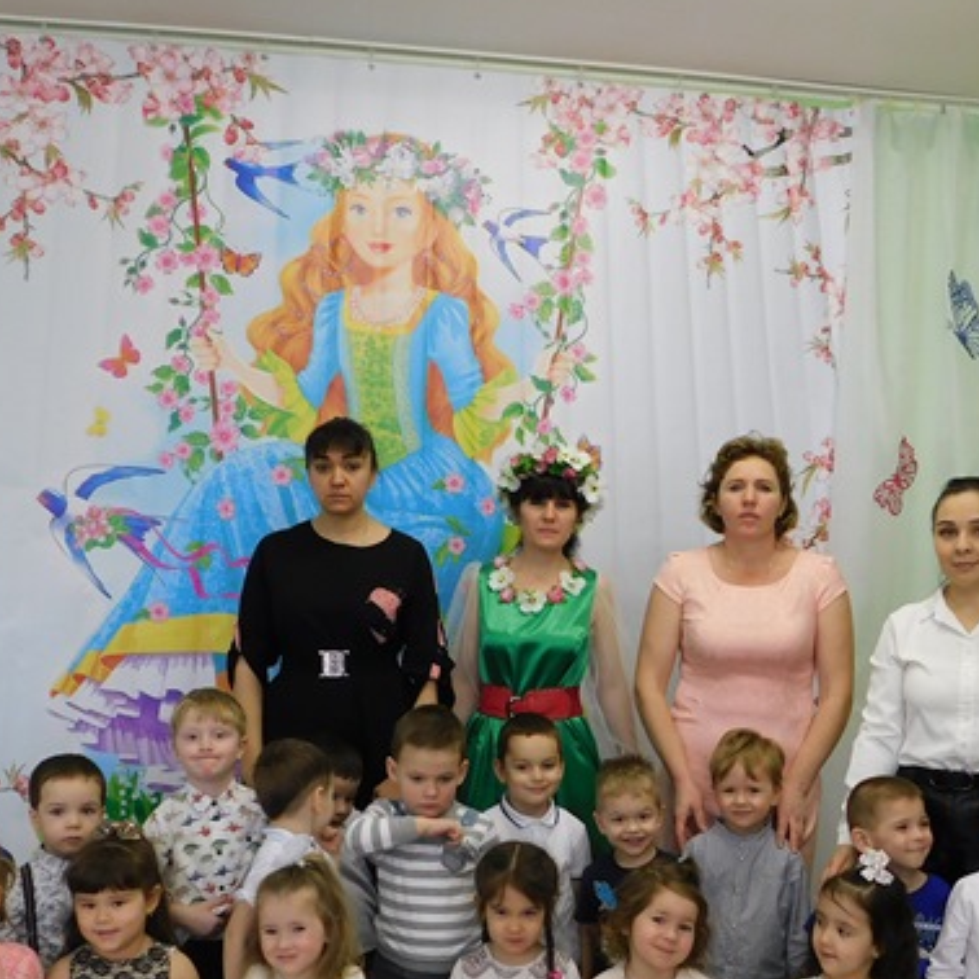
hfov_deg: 39.1
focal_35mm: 43
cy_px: 624
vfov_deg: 38.9
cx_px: 541
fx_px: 1376
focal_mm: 4
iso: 125
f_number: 3
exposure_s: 1/30
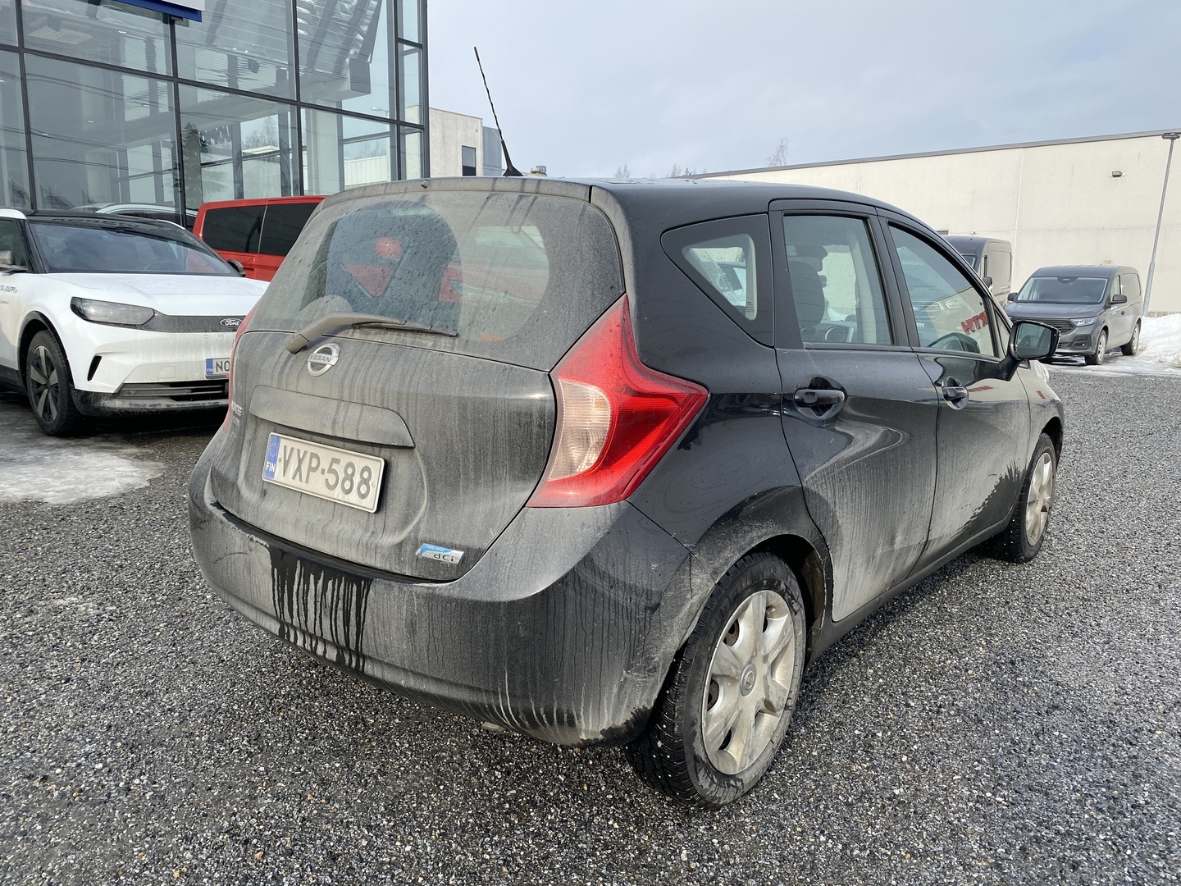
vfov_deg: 53.1
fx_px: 887
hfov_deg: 67.3
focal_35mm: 26
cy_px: 443
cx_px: 590
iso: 32
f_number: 1.8
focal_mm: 4.25
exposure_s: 1/2028
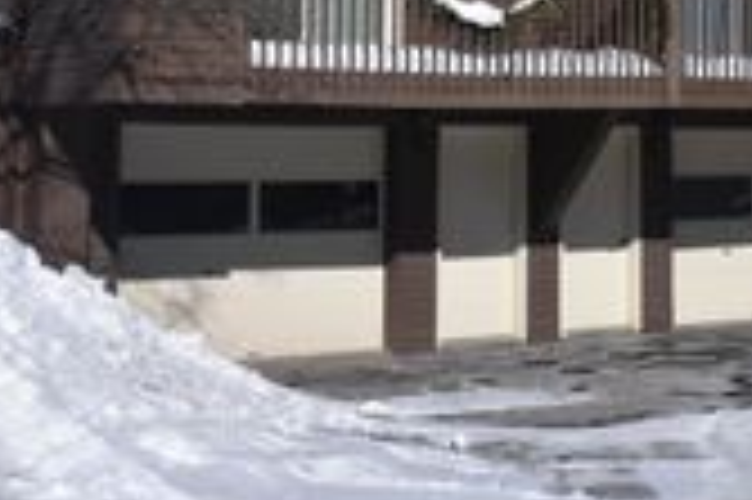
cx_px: 797
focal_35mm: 81
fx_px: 1690
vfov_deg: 16.0
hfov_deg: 23.7
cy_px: -142
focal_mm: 18
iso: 220
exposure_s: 1/500
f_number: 8
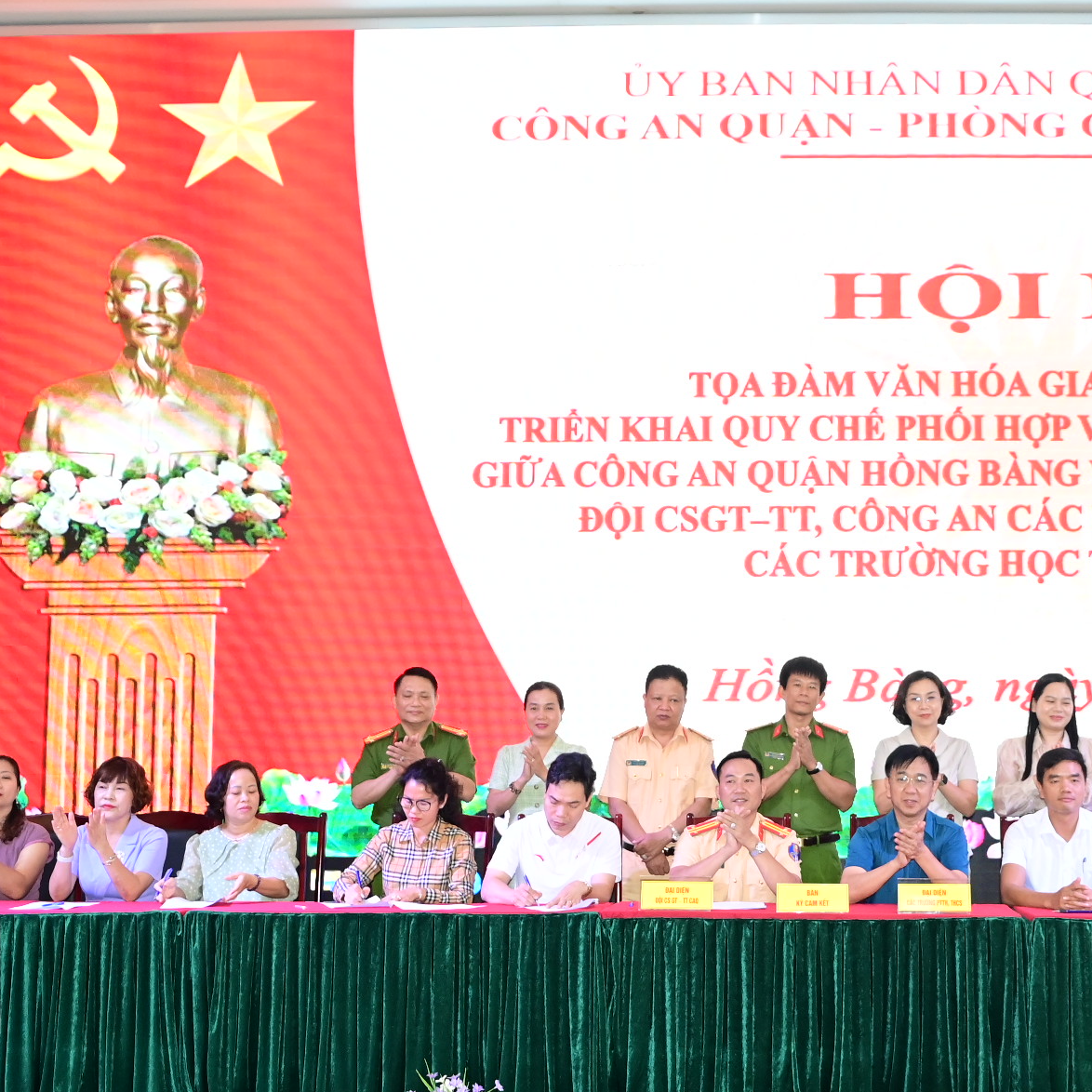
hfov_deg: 35.6
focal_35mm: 47
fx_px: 1677
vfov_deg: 36.0
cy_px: 578
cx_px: 751
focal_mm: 22
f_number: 3.8
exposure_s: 1/200
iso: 2000
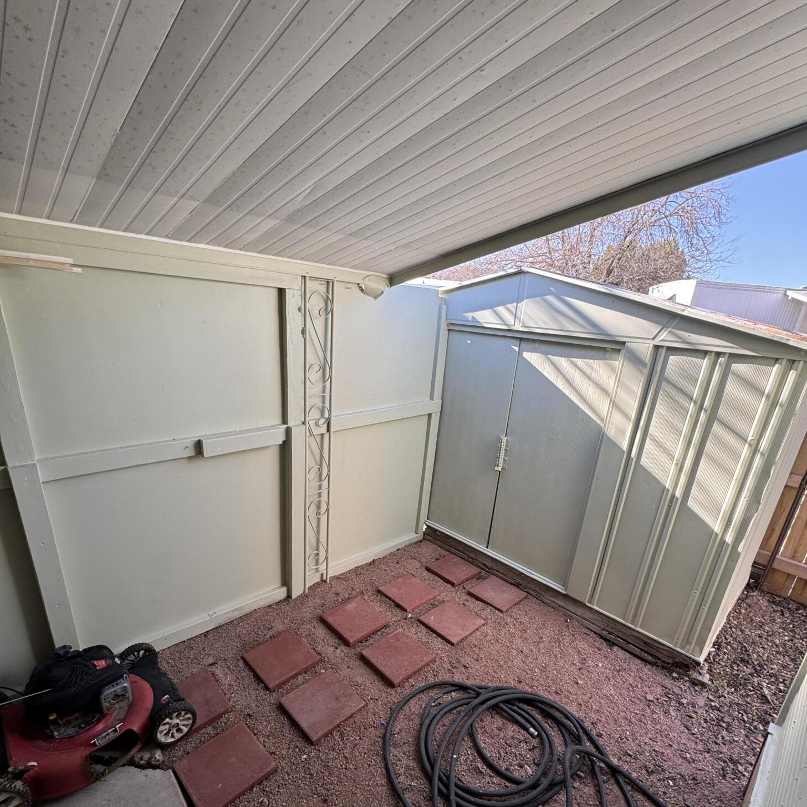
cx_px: 415
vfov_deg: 83.0
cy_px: 483
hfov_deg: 83.9
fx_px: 448
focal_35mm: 17
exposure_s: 1/118
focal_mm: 2.22
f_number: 2.2
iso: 40
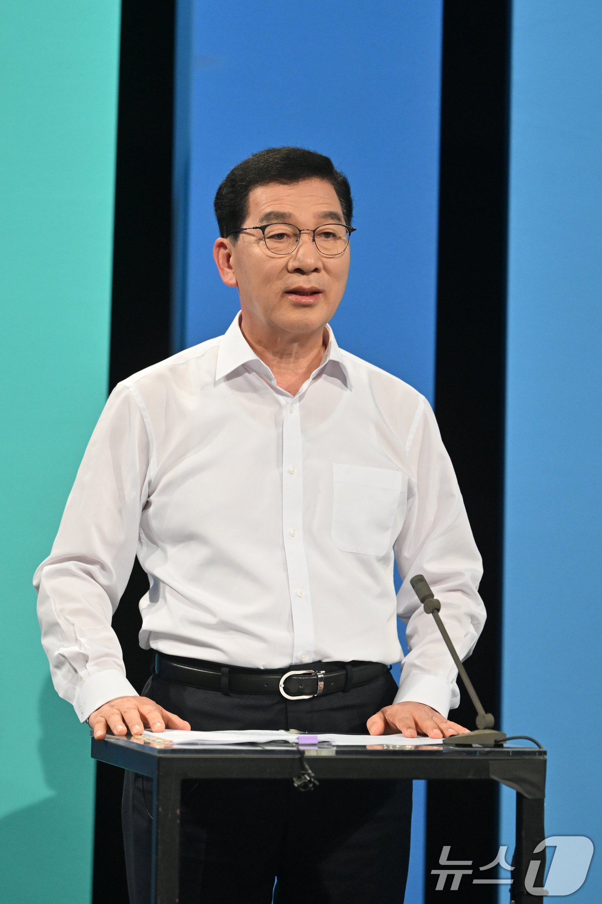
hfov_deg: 9.5
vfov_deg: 14.3
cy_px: 452
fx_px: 3614
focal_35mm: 144
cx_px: 301
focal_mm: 96
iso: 1600
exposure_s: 1/500
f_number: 2.8
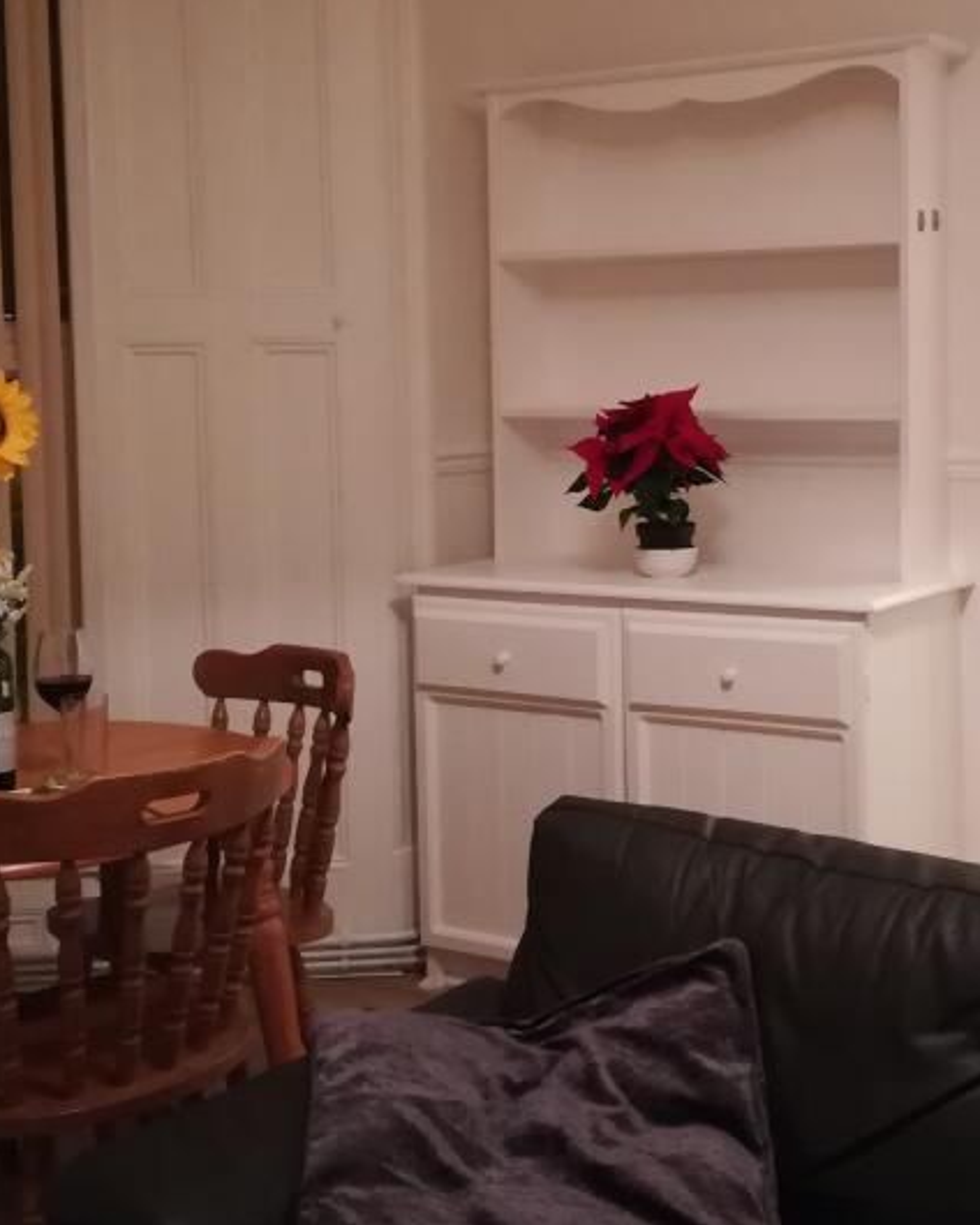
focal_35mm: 49
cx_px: 726
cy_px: 472
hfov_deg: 30.4
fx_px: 1777
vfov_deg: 37.8
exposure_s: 1/14.3
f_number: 2.2
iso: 640
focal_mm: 3.83
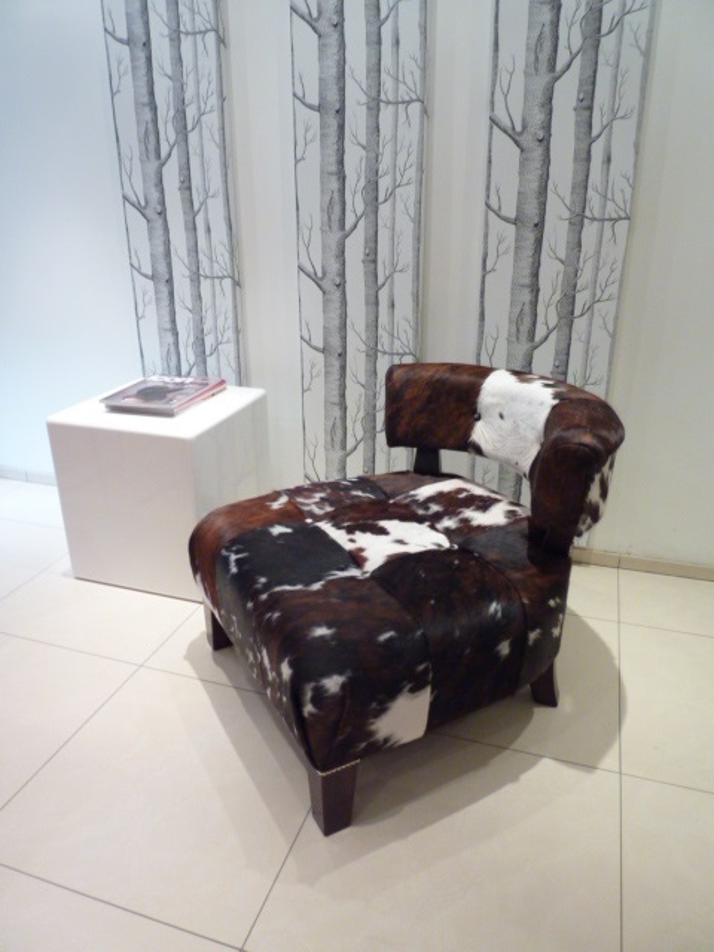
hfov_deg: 54.9
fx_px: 688
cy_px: 476
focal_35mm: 25
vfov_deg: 69.4
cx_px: 357
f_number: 3.3
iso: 250
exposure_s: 1/30
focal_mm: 4.1
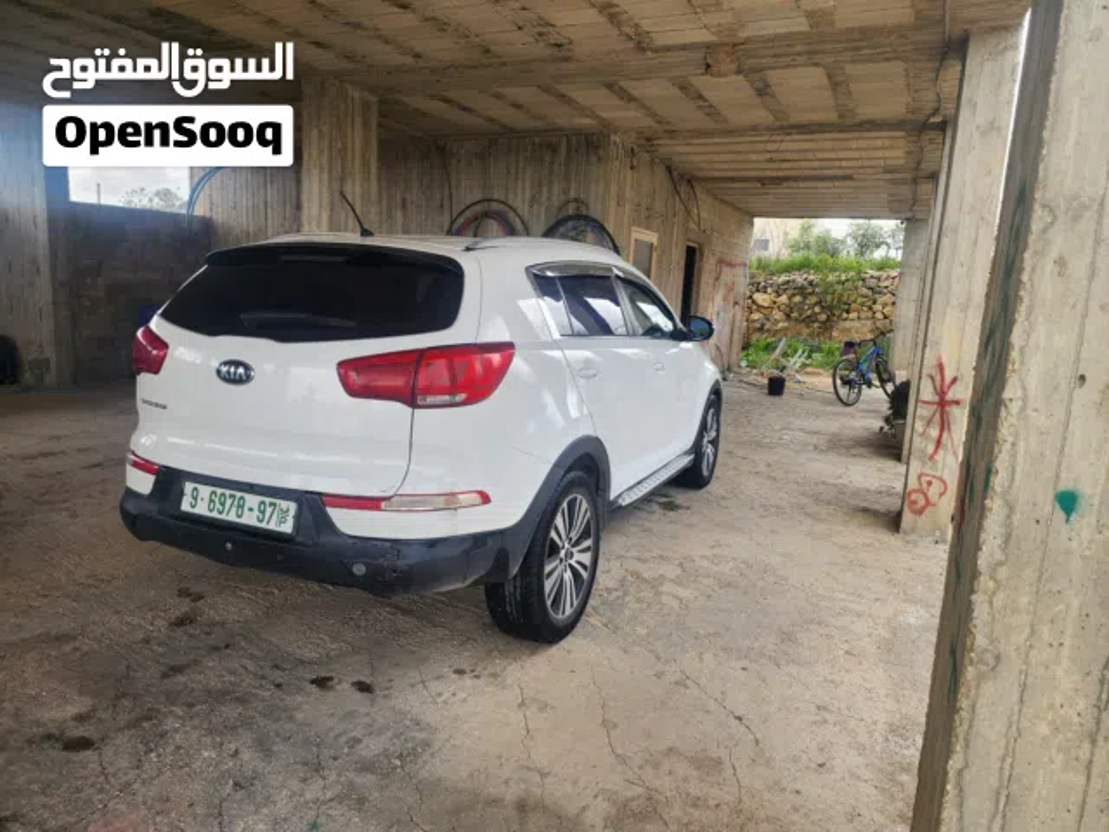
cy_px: 416
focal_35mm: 23
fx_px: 737
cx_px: 554
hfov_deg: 73.9
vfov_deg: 58.9
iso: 16
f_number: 1.8
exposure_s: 1/180
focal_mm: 6.4
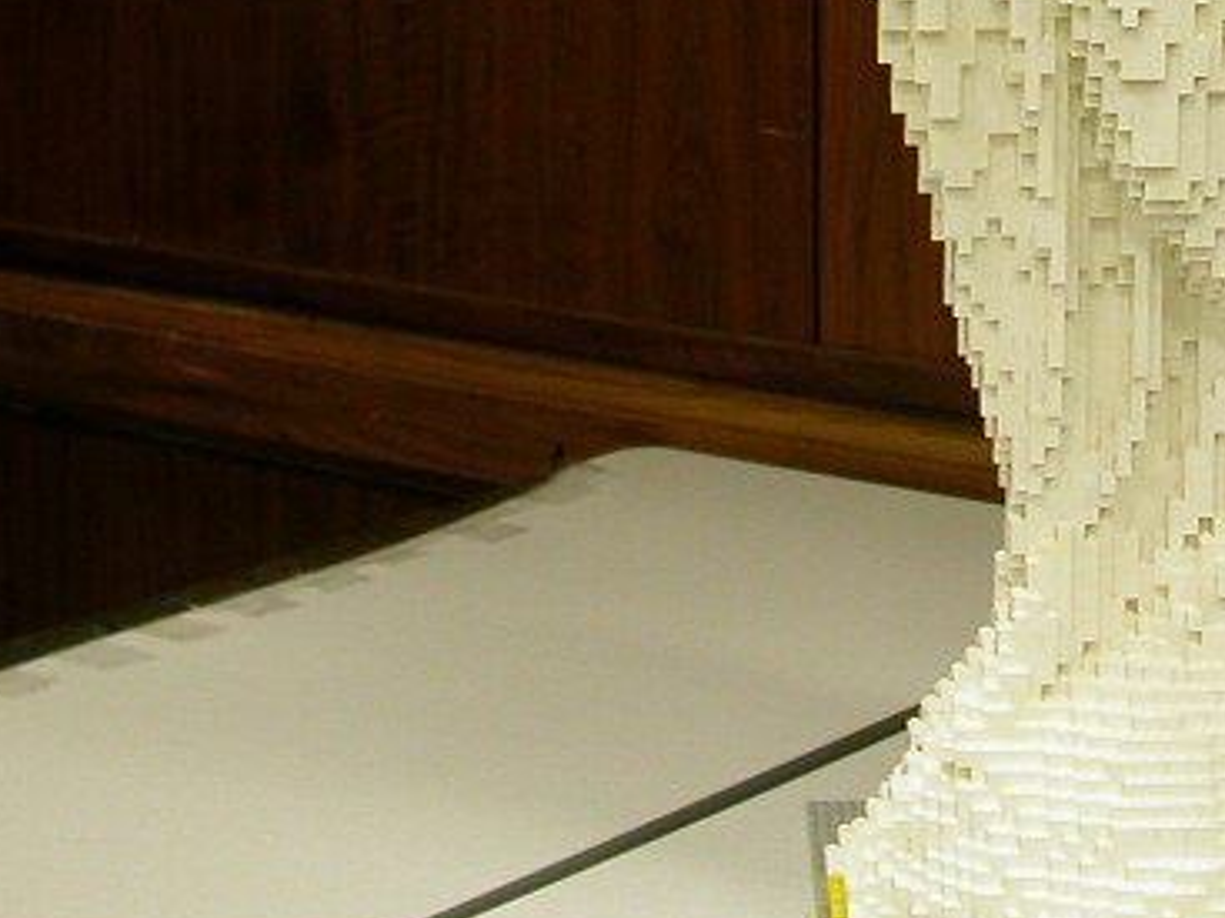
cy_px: -260
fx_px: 3750
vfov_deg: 13.5
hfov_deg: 18.2
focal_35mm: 106
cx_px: 1122
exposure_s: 1/12
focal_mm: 7.85
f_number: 2.6
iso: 100
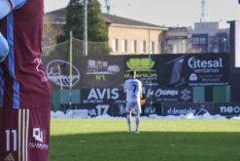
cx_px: -85
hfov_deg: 7.3
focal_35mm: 278
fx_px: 1851
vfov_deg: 5.0
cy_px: 98
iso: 1000
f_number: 6.3
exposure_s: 1/640
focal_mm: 61
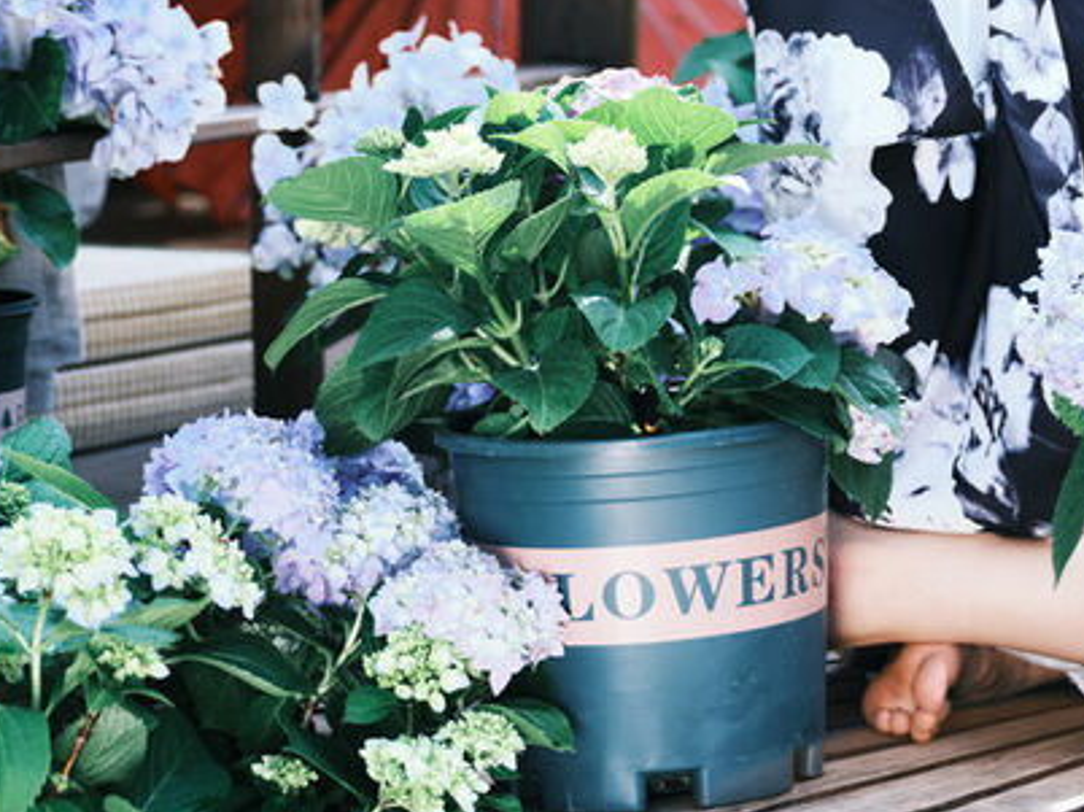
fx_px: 4663
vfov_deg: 9.9
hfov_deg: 13.0
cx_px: 1160
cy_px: 22
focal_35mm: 149
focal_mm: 72
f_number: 4
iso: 200
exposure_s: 1/200
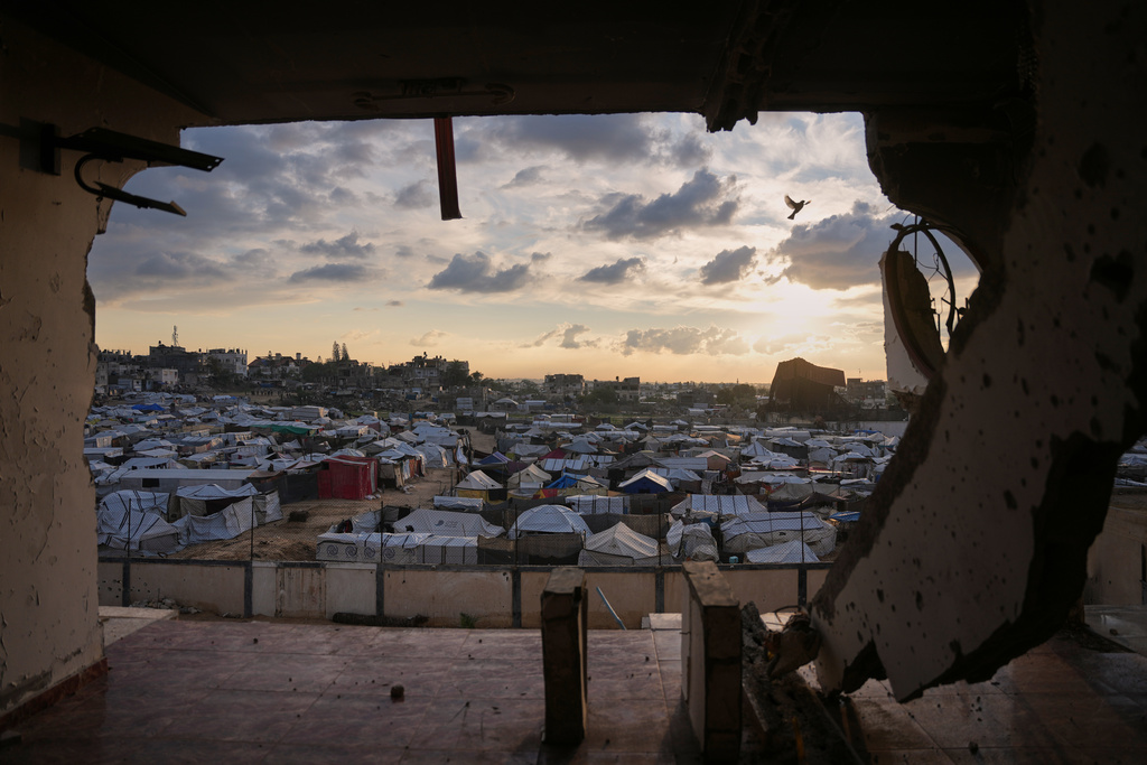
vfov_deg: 53.1
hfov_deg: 73.7
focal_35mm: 24
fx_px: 765
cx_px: 574
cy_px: 382
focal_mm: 24
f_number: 2.8
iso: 100
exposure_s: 1/1600
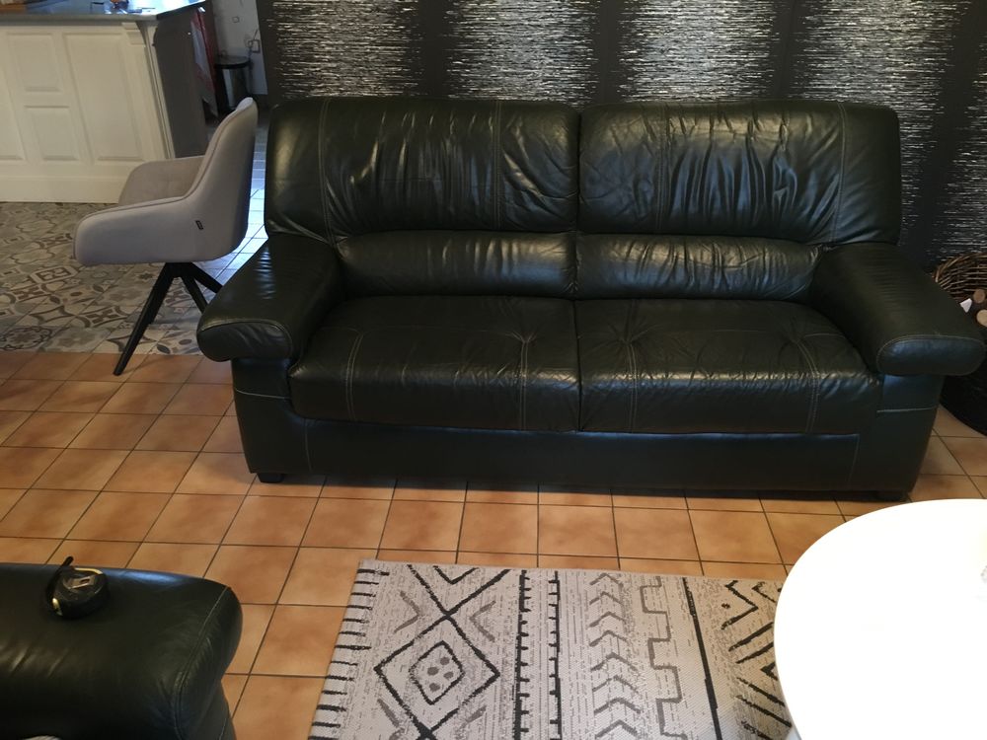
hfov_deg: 61.7
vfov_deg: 48.2
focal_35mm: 29
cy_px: 370
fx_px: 827
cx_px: 494
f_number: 2.2
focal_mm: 4.15
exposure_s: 1/17
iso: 400
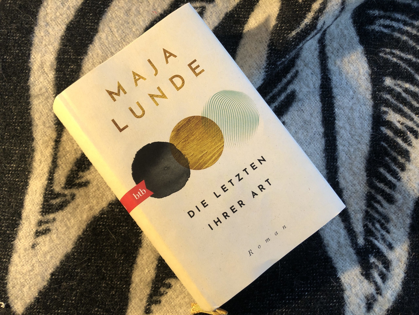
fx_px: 339
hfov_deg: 63.4
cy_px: 158
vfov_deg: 49.7
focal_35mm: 28
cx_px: 210
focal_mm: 3.99
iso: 40
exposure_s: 1/17
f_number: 1.8
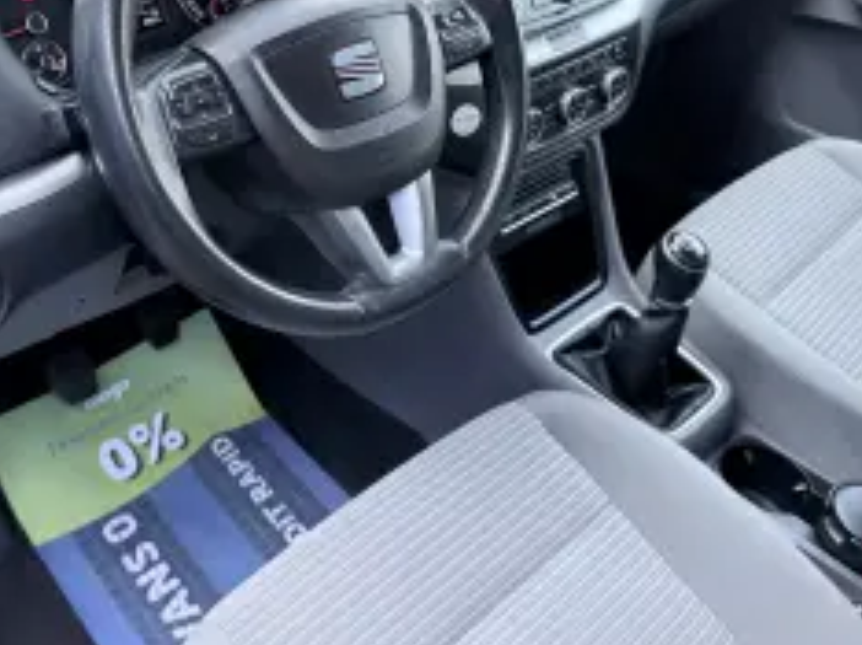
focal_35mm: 37
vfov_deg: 37.9
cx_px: 306
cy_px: 188
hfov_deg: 49.5
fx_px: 920
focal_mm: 6.76
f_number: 1.78
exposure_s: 1/161
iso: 200
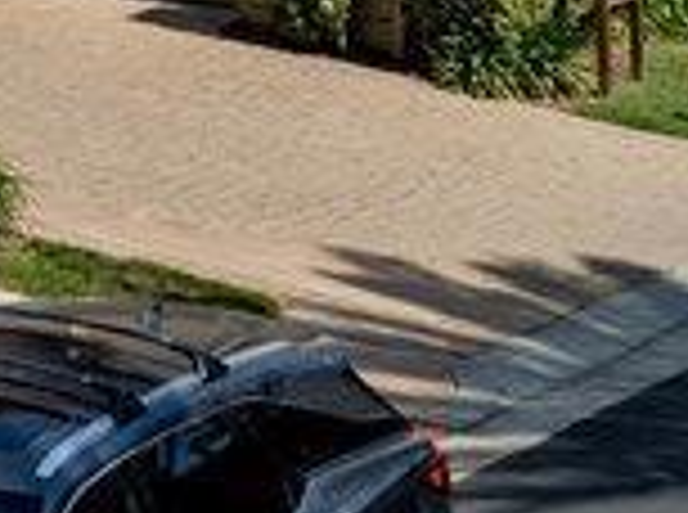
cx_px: -1088
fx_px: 3113
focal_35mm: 157
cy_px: -857
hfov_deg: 10.4
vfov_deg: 8.4
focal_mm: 12.29
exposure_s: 1/4000
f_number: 2.8
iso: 100
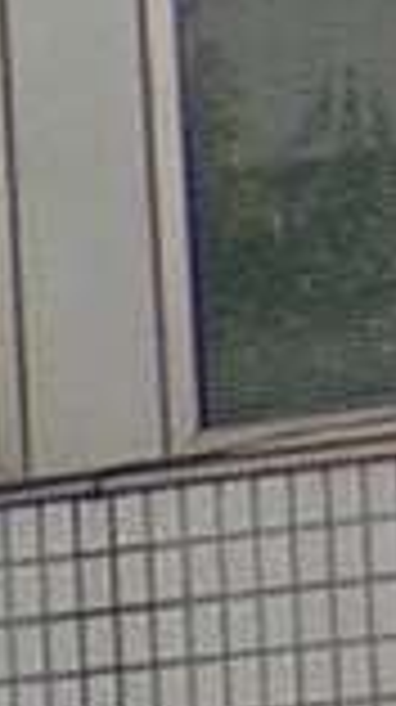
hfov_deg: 3.0
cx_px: -2594
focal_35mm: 334
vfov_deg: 6.3
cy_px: 1264
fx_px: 6252
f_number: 2.6
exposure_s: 1/178
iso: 100
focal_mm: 4.7
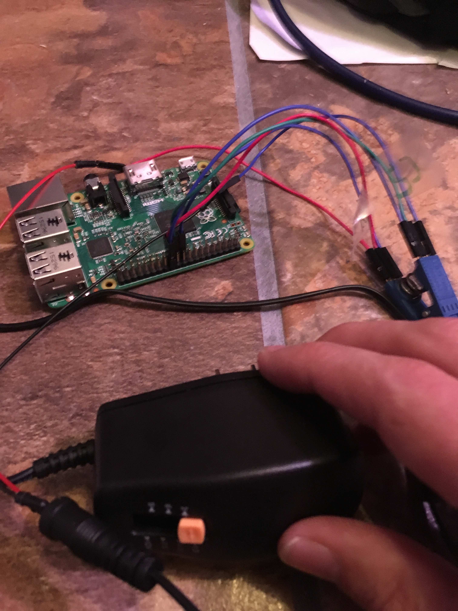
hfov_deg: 48.2
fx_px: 512
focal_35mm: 29
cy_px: 306
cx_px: 229
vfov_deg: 61.7
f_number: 2.2
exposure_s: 1/15
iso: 500
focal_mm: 4.15
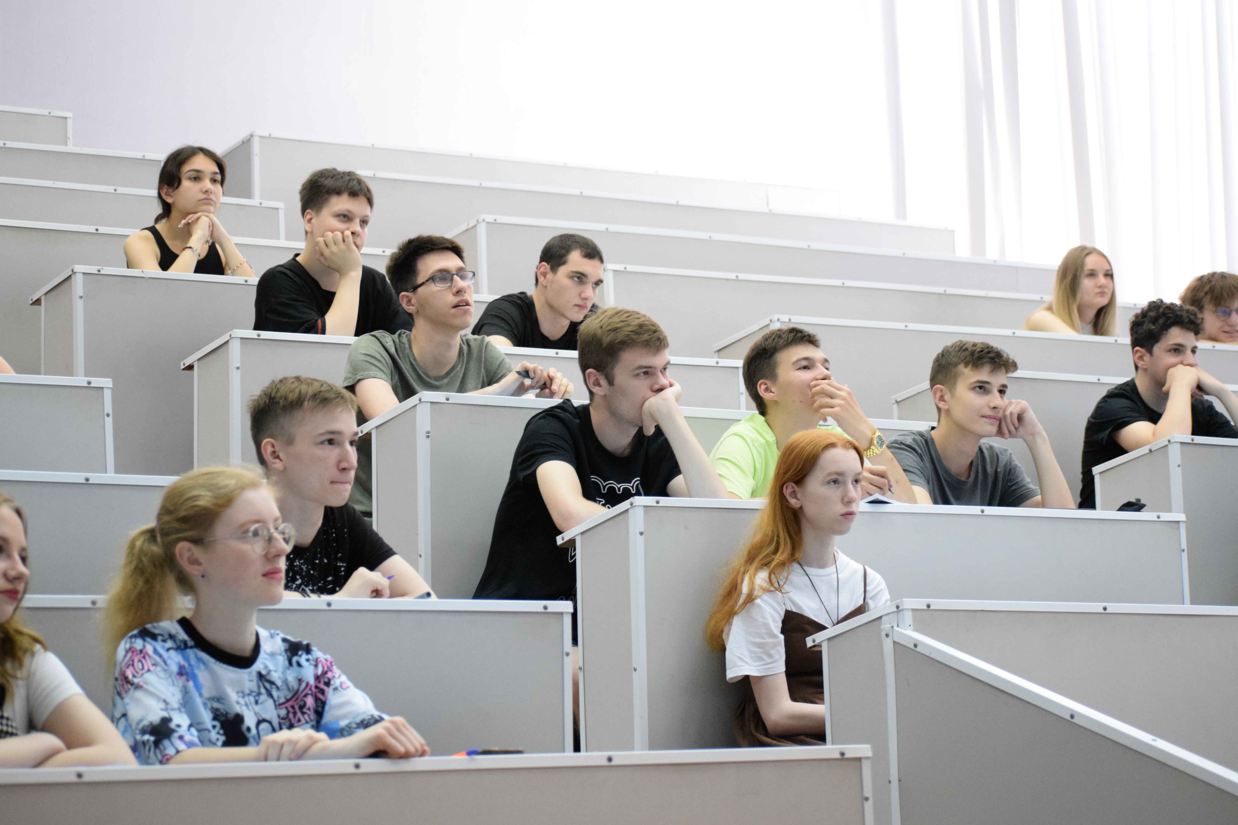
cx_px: 619
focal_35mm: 105
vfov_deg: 13.0
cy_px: 412
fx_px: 3611
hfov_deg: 19.5
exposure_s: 1/160
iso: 3200
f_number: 4.5
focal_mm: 70
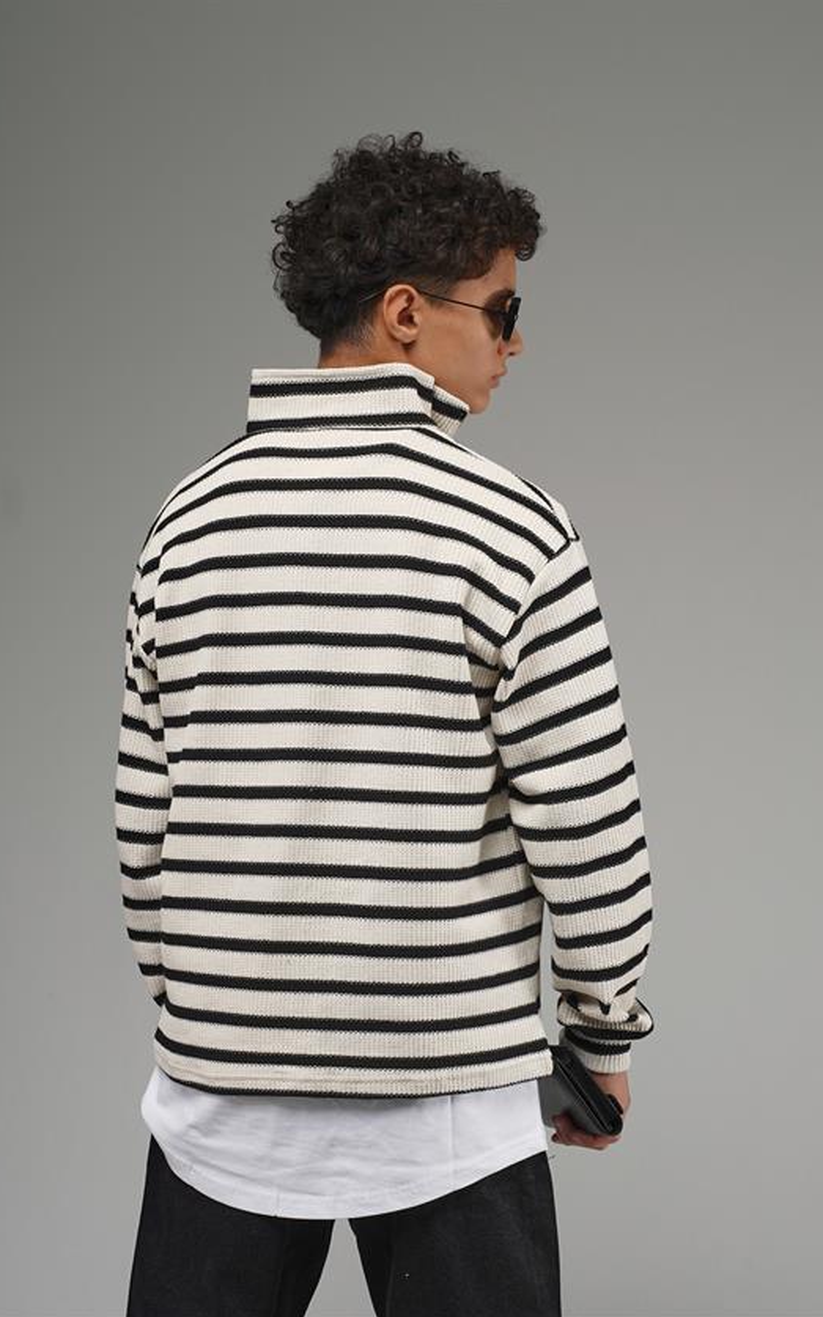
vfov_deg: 22.6
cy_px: 659
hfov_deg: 14.2
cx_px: 422
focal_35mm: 92
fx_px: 3302
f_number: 6.3
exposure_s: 1/160
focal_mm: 60
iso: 64
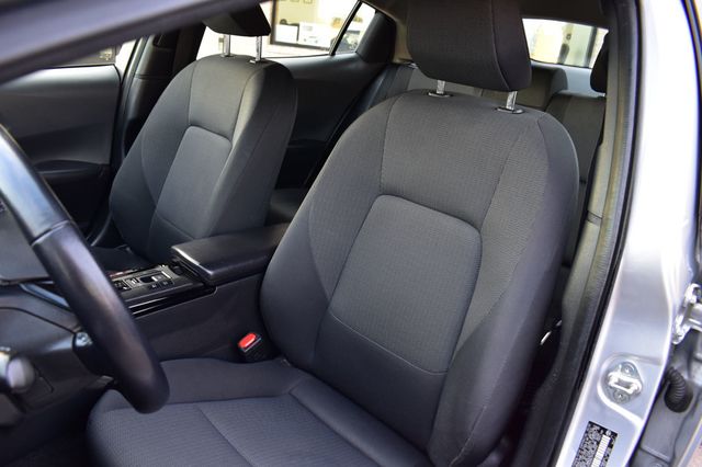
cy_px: 234
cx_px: 351
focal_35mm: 27
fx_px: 526
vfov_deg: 47.9
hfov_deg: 67.4
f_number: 6.3
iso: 450
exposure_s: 1/15
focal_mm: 18
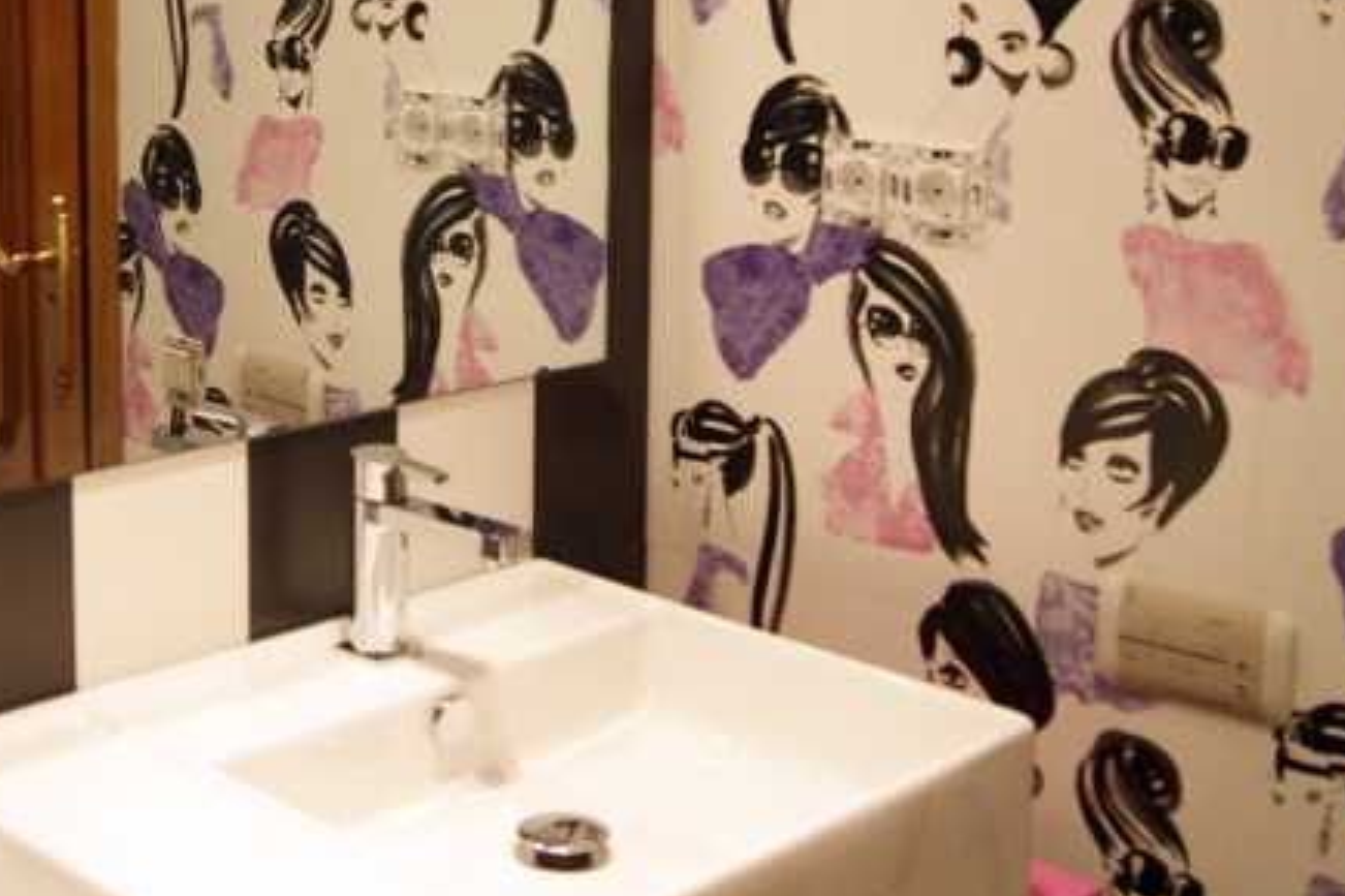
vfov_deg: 23.6
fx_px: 2091
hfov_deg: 35.0
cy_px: 101
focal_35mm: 56
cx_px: 356
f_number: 4
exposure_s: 1/30
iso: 100
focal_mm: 18
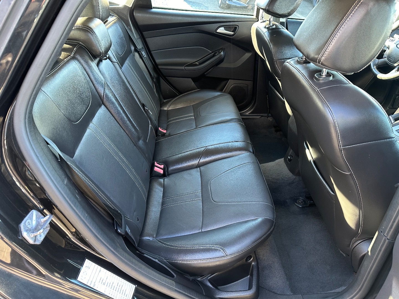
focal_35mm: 24
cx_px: 200
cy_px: 150
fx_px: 277
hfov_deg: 71.6
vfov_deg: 56.8
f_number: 1.78
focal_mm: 6.86
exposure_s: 1/73
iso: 250
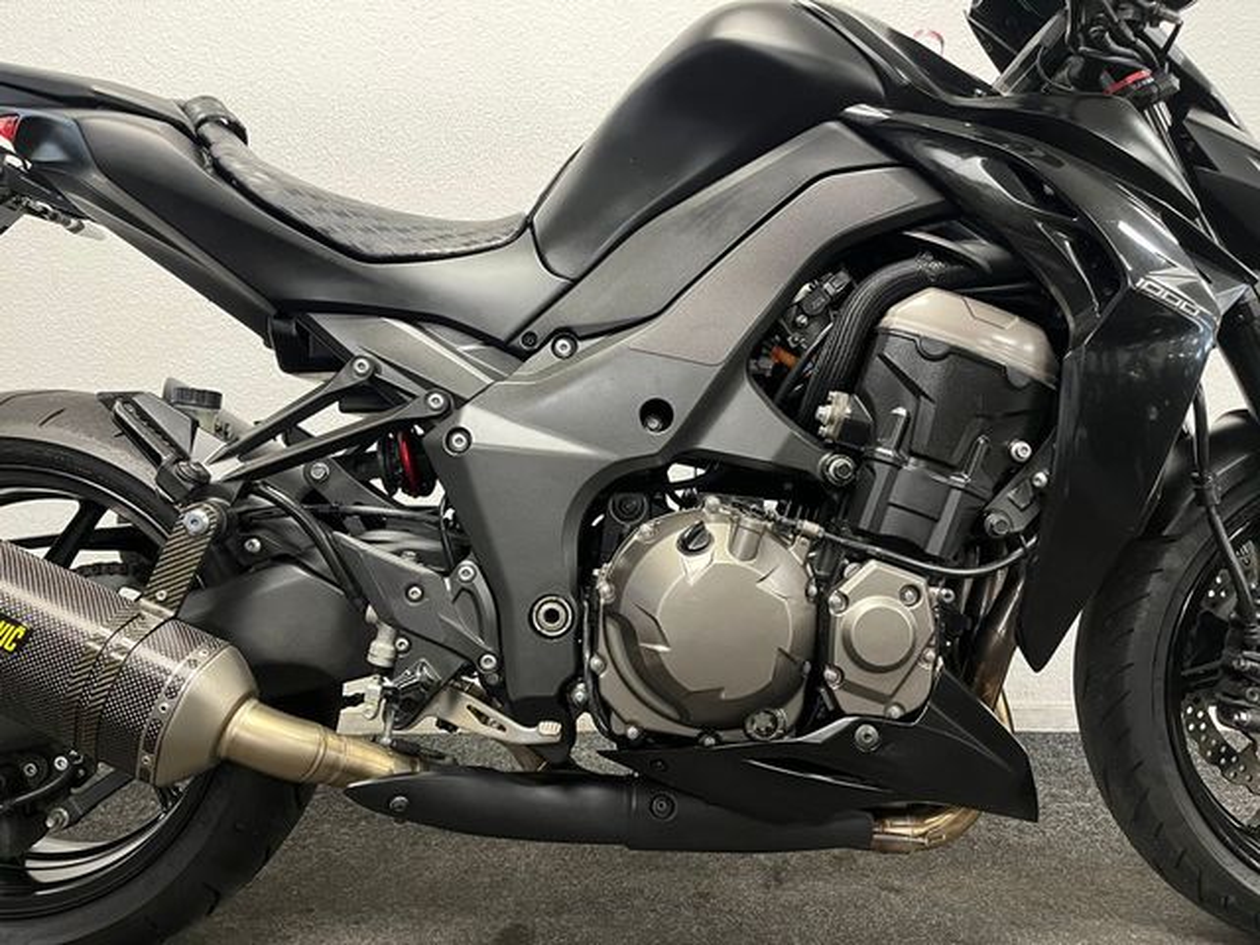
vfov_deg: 53.1
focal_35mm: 26
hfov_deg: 67.3
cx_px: 630
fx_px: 946
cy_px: 472
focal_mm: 5.1
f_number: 1.6
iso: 400
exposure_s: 1/50
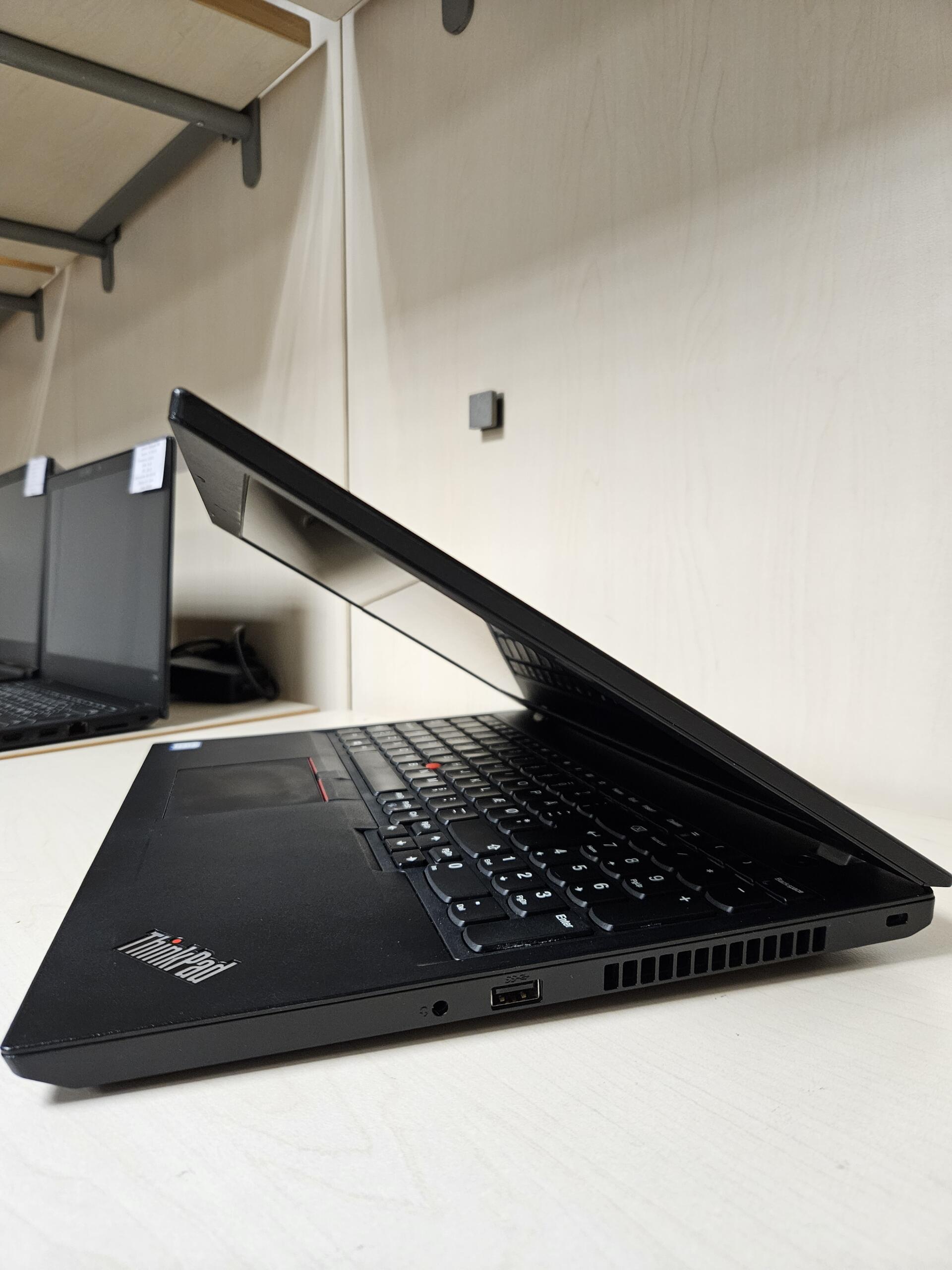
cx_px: 476
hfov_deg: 58.9
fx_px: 843
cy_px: 635
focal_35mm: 23
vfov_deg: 73.9
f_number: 1.8
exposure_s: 1/100
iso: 500
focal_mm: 5.4
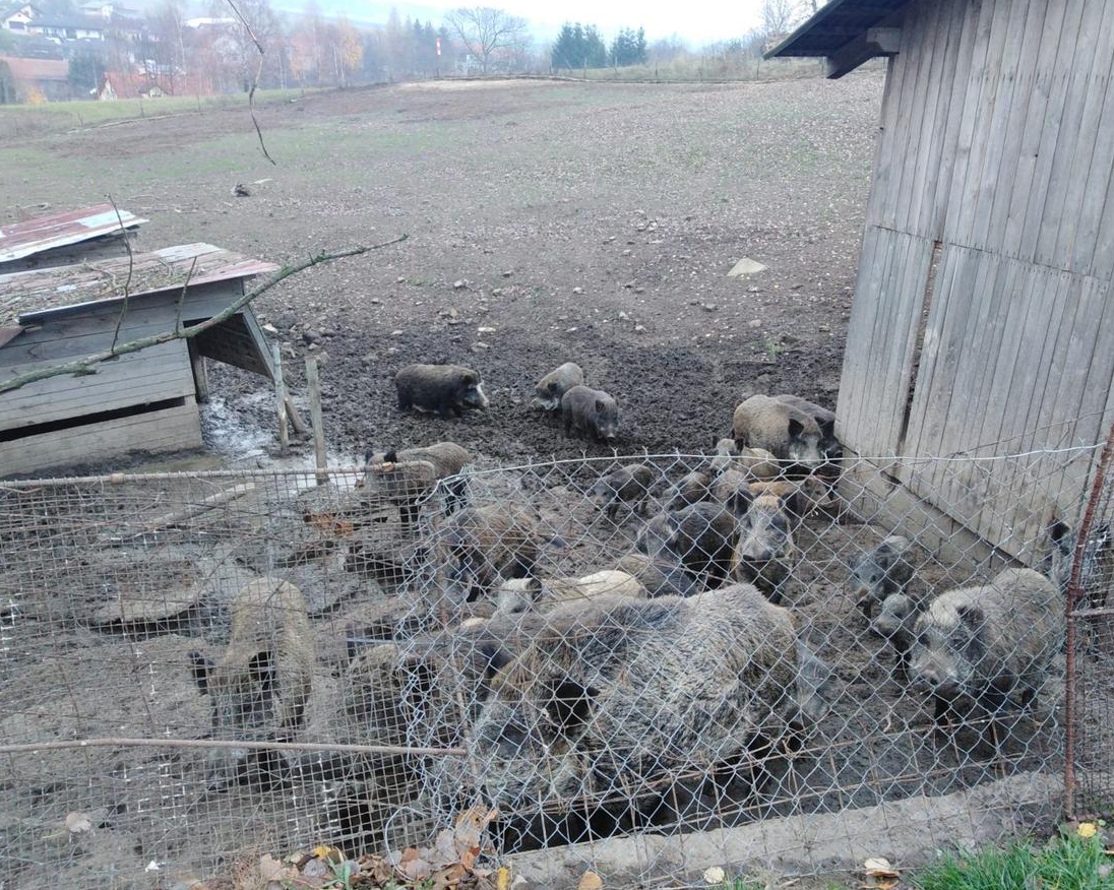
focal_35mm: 31
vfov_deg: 47.1
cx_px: 603
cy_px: 459
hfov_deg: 57.1
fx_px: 1022
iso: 119
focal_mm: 3.46
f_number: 2.2
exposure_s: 1/50
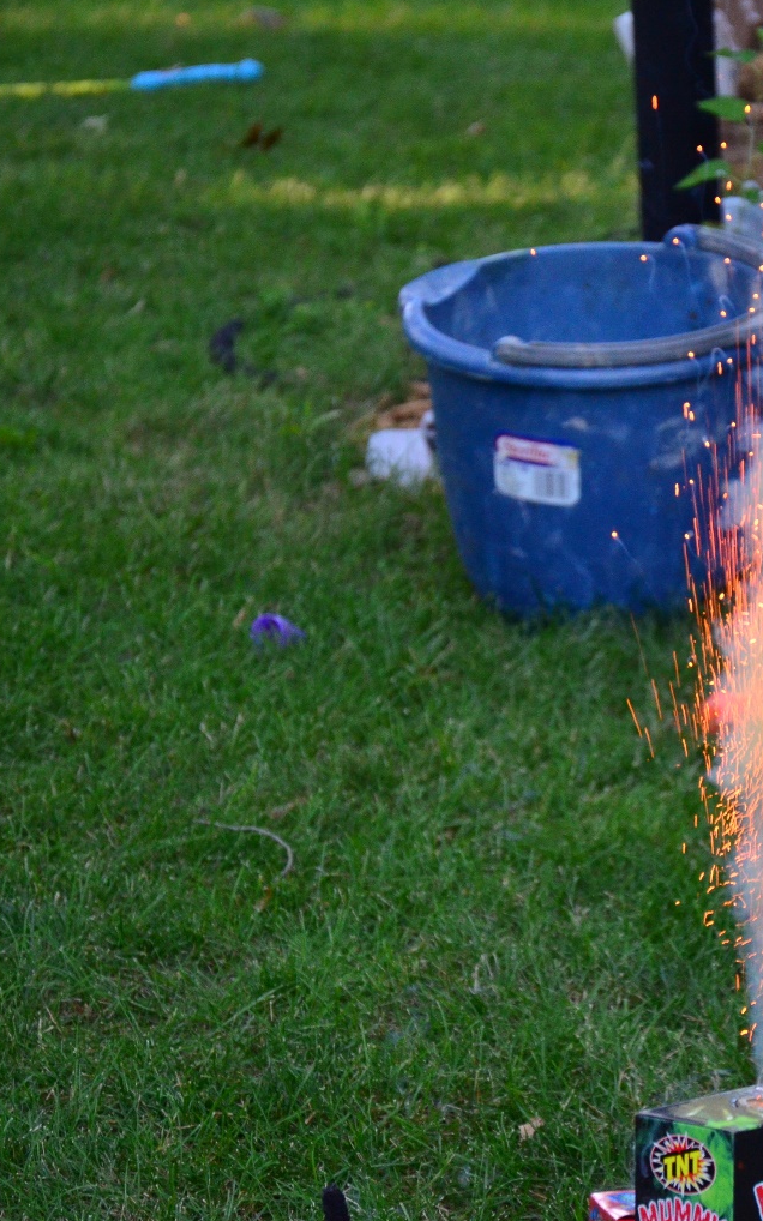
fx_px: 6782
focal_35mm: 204
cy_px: 631
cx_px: 793
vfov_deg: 10.3
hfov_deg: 6.4
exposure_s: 1/250
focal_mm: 85
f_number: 5.6
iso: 1250
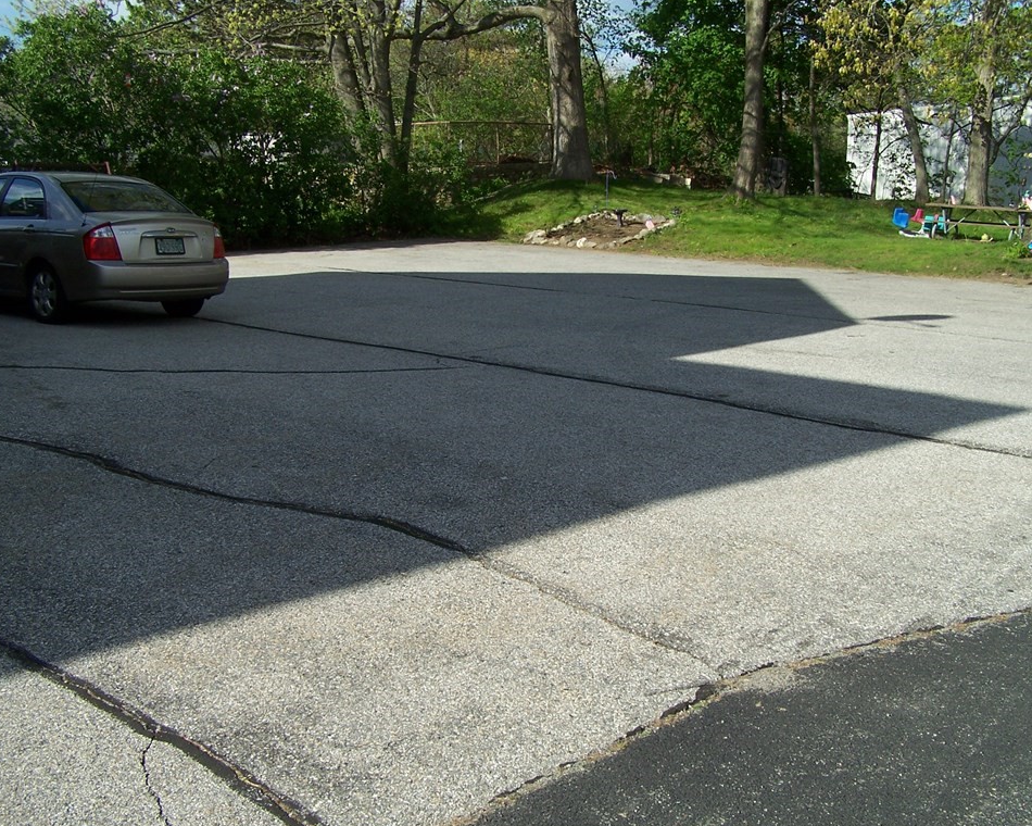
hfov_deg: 45.8
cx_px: 548
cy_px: 414
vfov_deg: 37.3
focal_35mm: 40
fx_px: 1222
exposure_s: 1/500
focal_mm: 6.3
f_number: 4
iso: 80
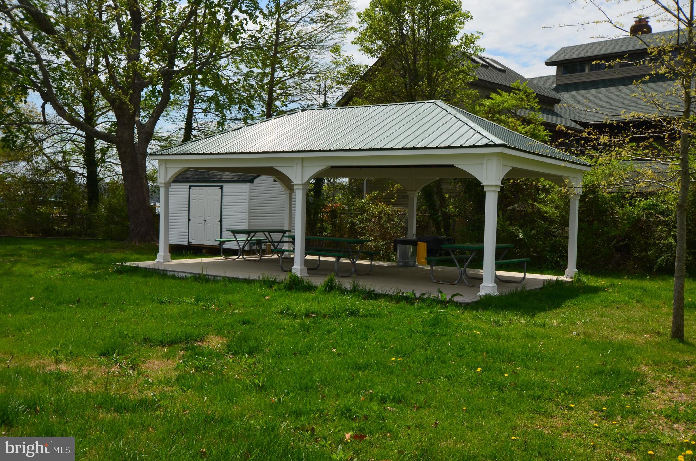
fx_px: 694
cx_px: 348
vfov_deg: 36.7
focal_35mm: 36
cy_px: 230
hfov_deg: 53.2
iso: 200
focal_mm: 24
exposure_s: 1/400
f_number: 11
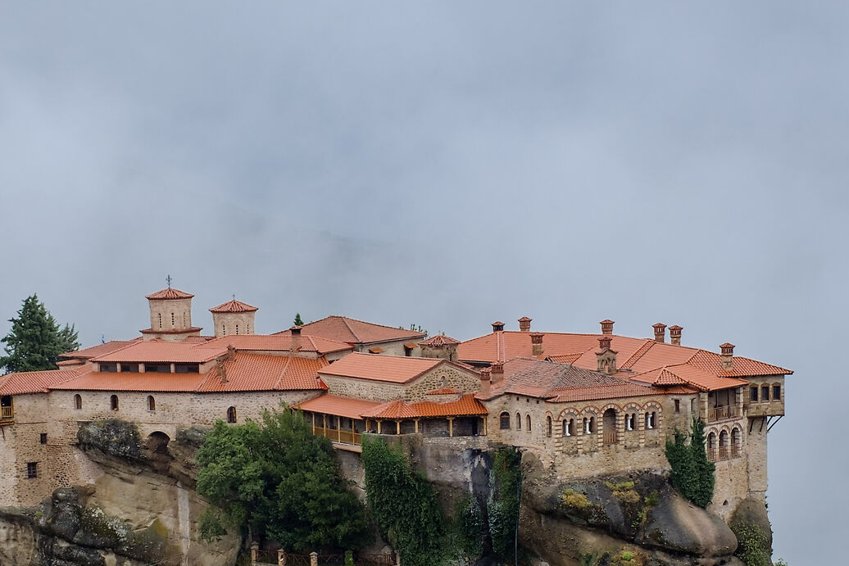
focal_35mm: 95
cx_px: 308
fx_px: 2241
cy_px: 527
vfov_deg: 14.2
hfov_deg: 21.4
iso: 250
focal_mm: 27.4
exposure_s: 1/250
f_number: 6.4
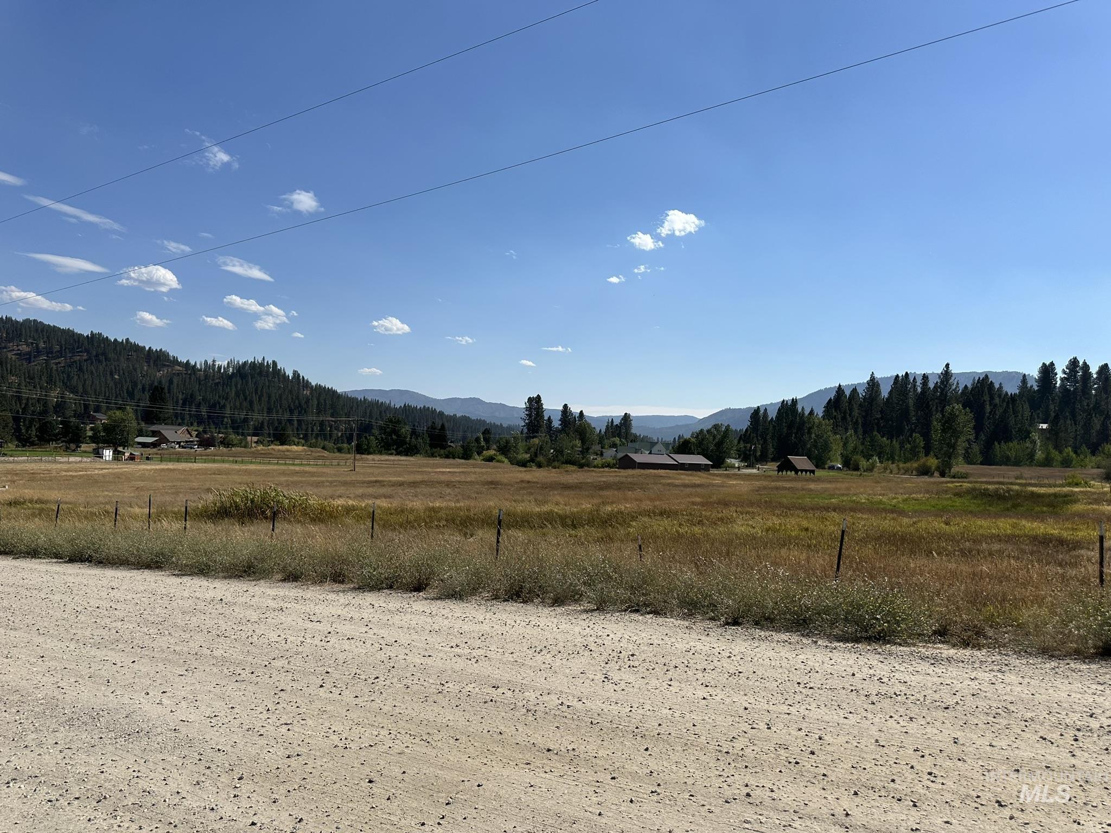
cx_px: 556
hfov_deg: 71.6
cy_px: 416
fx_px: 770
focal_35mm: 24
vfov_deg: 56.8
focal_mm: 6.86
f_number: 1.78
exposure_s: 1/8929
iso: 80
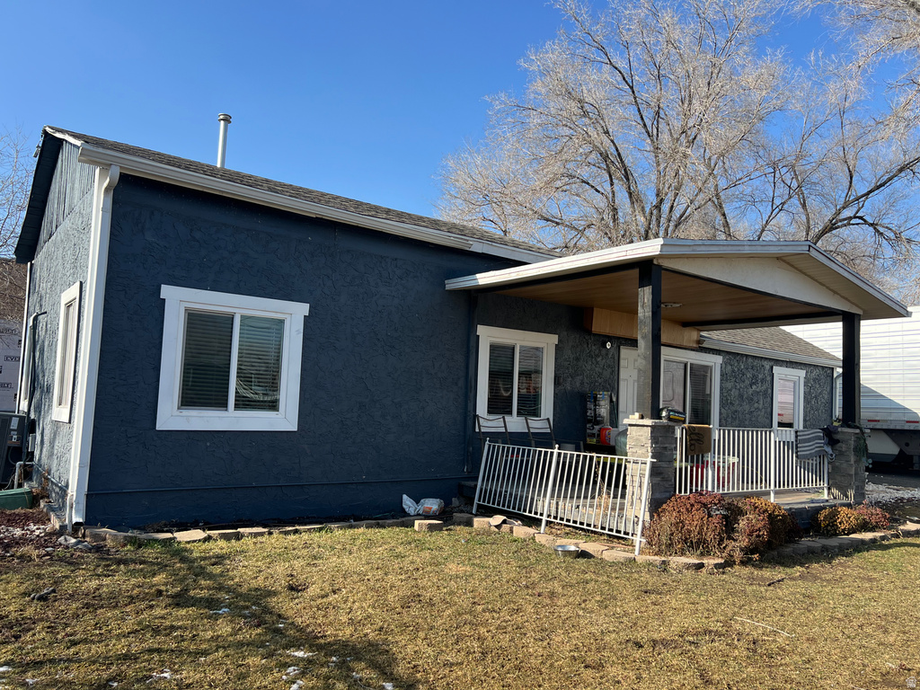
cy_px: 345
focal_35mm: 26
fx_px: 691
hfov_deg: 67.3
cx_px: 460
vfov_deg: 53.1
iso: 50
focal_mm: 5.7
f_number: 1.5
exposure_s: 1/2083
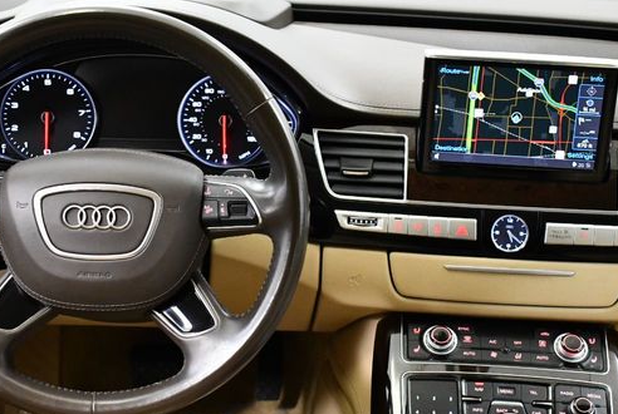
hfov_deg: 30.9
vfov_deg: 21.0
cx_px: 286
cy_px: 249
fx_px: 1118
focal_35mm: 65
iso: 3200
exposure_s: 1/80
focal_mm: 25
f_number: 4
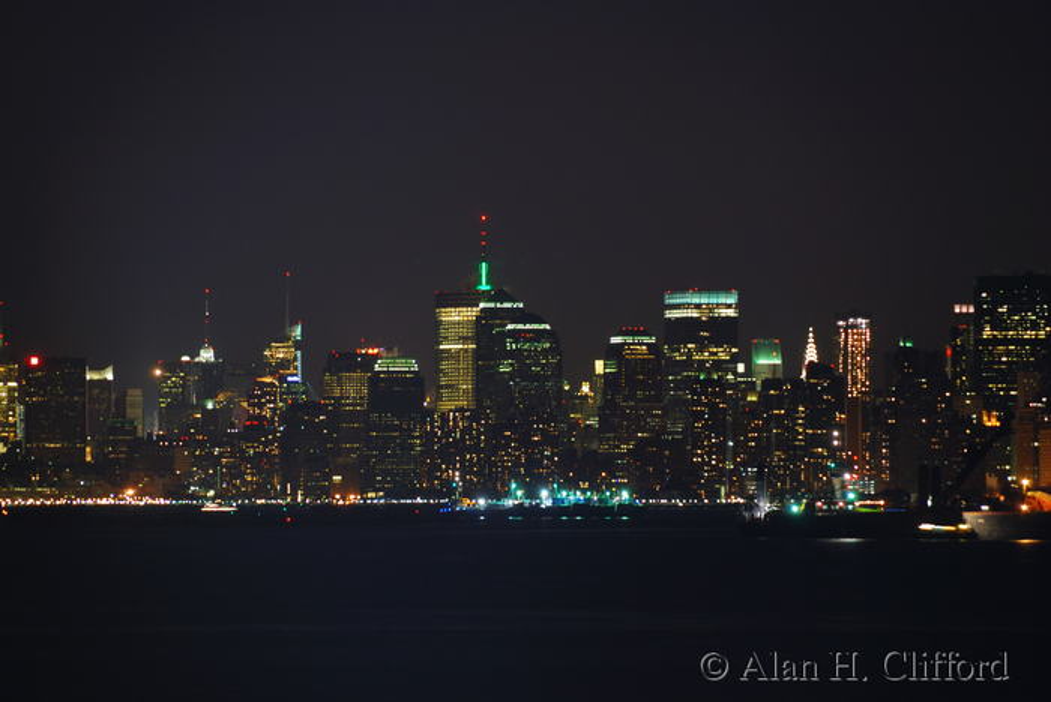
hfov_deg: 6.9
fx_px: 8765
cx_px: 526
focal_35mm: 300
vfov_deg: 4.6
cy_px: 351
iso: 100
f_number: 5.6
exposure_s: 6
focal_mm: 200
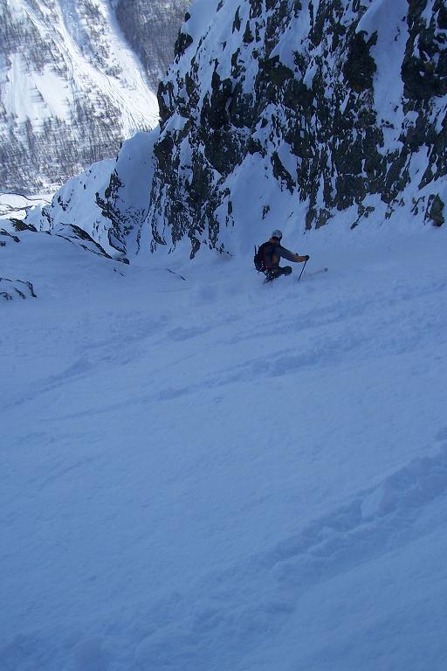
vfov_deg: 55.8
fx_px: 633
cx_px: 224
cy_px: 336
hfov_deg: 38.9
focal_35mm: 34
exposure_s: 1/500
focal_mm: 5.6
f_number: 5.6
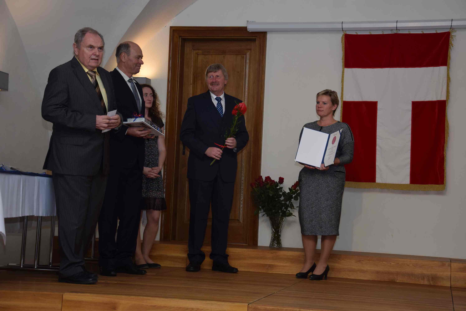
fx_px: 874
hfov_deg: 29.8
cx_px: 233
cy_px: 156
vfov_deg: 20.2
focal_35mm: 68
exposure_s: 1/100
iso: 400
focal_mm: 45
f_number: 4.8
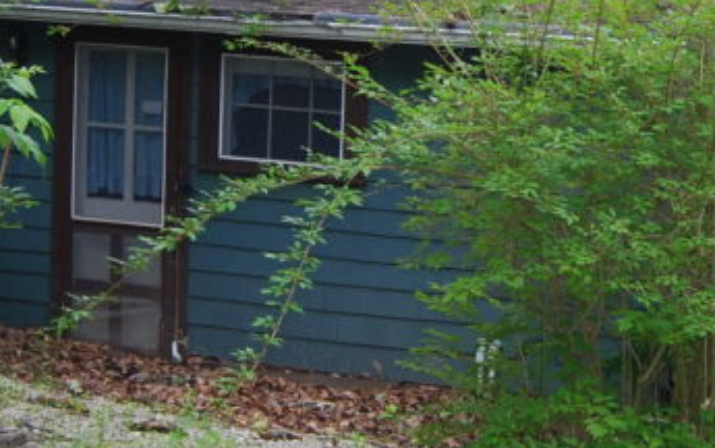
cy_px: 111
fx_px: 1950
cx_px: 535
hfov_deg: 20.6
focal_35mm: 100
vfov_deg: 13.1
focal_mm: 22
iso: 100
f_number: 3.8
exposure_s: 1/160
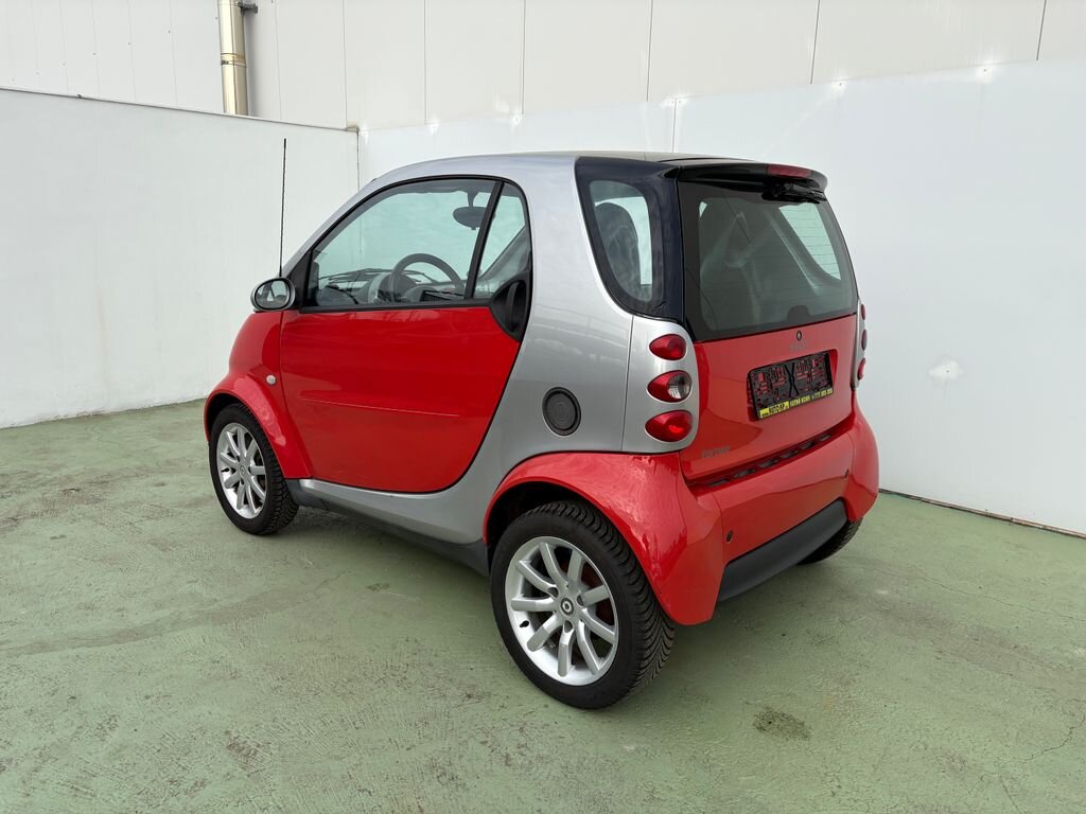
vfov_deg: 53.1
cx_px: 543
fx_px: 816
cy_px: 407
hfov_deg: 67.3
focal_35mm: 26
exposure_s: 1/2451
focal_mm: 5.96
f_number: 1.6
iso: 50
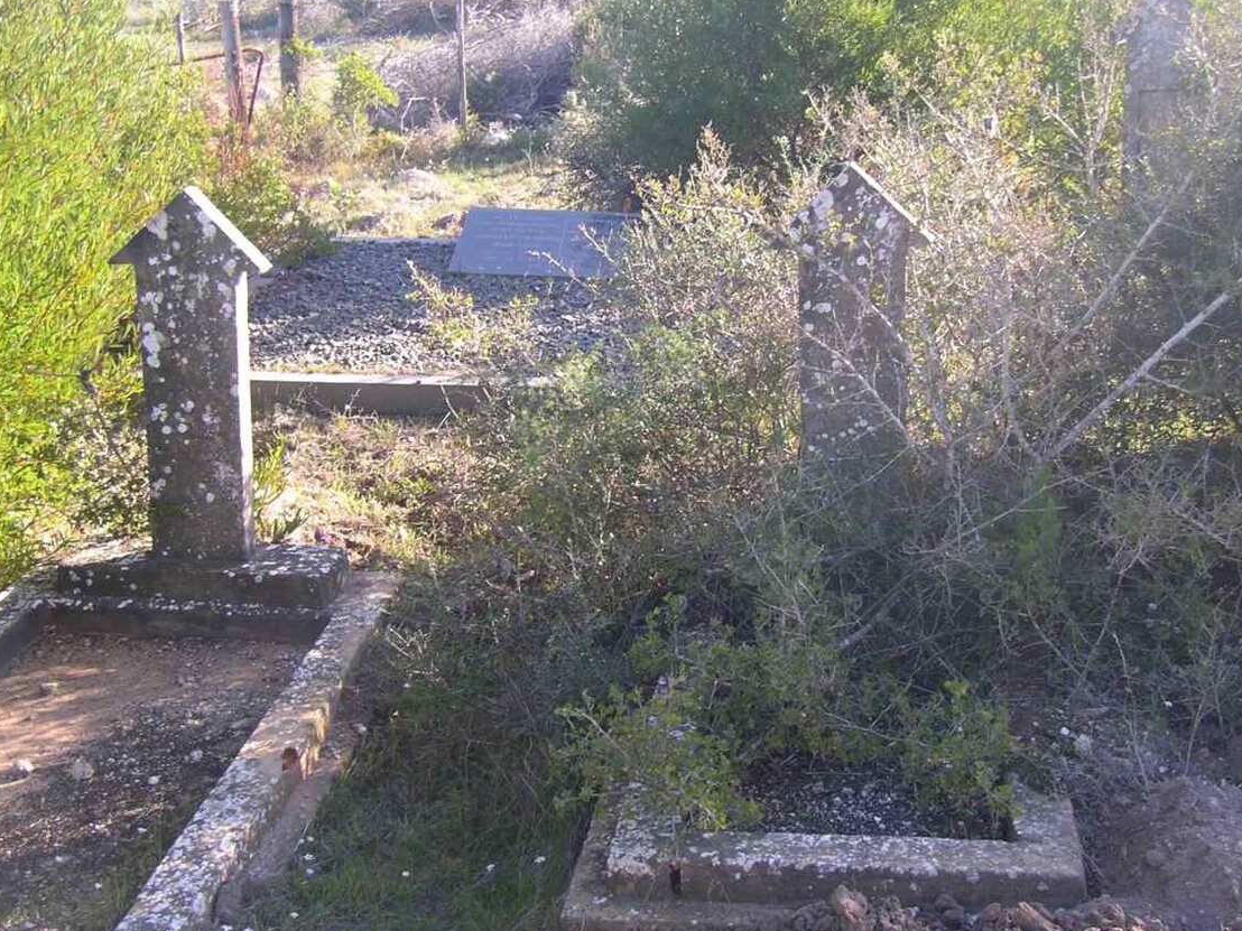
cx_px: 631
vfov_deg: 28.0
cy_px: 446
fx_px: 1866
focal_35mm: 52
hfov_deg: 36.8
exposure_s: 1/100
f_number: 3.1
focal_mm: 7.5
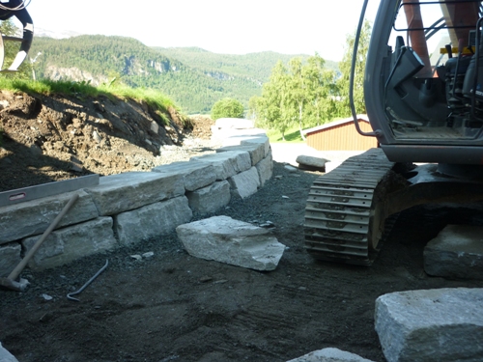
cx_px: 242
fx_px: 460
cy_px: 181
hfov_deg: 55.4
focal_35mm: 33
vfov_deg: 42.9
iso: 80
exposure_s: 1/200
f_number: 2.8
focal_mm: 5.5
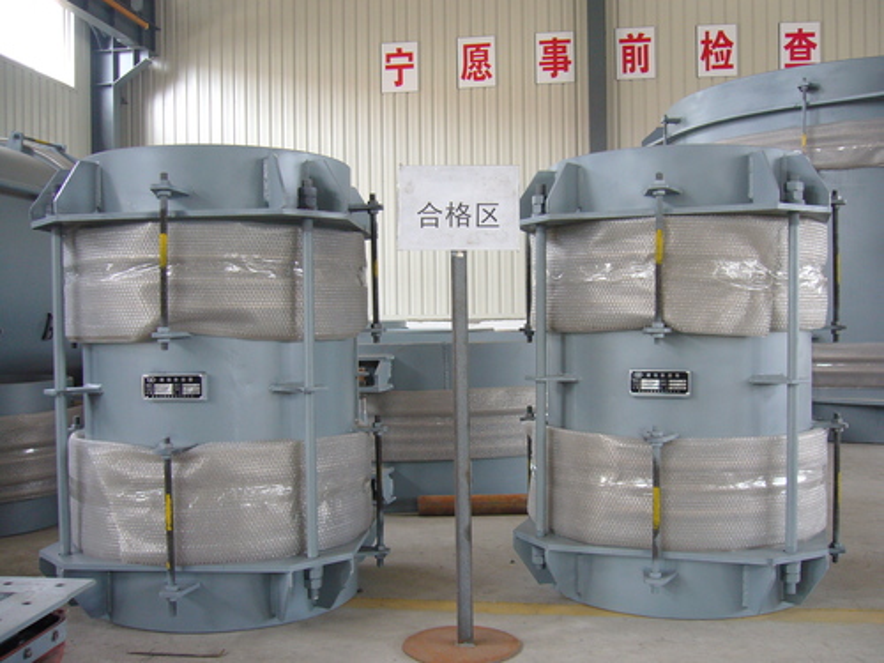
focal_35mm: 36
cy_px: 332
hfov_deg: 51.4
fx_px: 919
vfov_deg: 39.7
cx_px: 442
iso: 100
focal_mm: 6
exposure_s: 1/25
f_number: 2.9
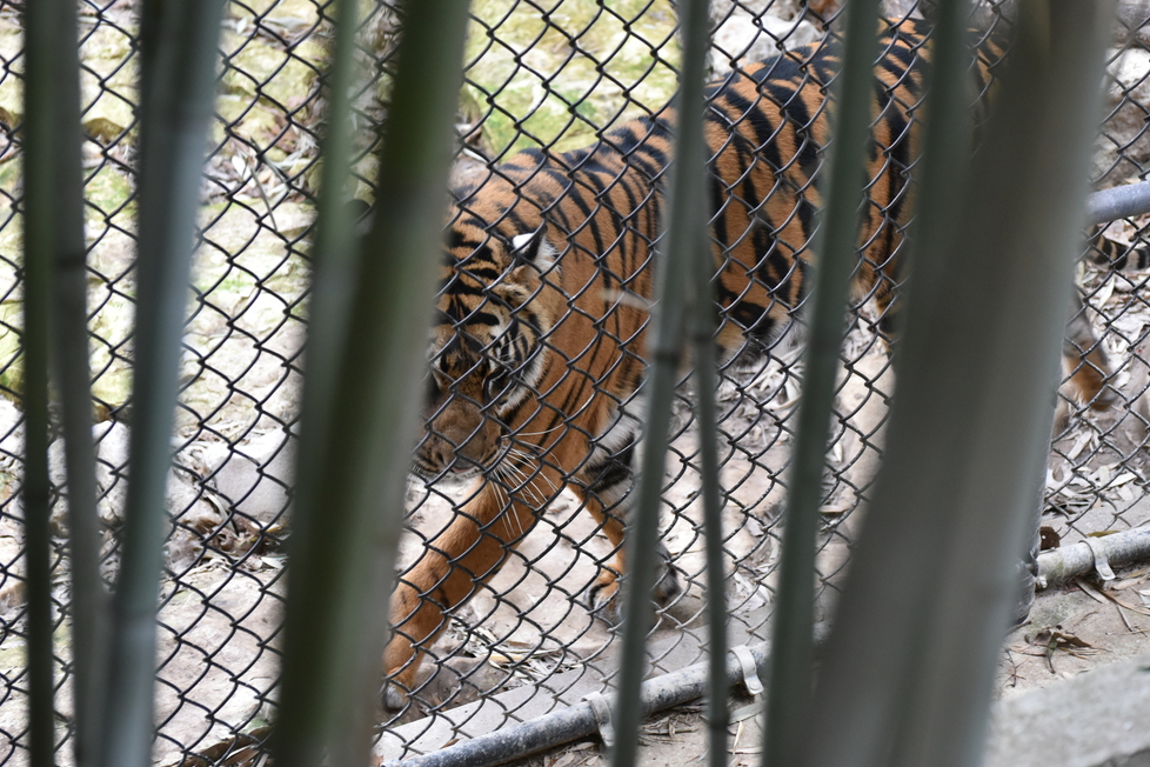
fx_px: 4600
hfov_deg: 14.2
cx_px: 631
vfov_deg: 9.5
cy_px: 353
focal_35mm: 144
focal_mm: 110
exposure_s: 1/250
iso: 2200
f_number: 4.5
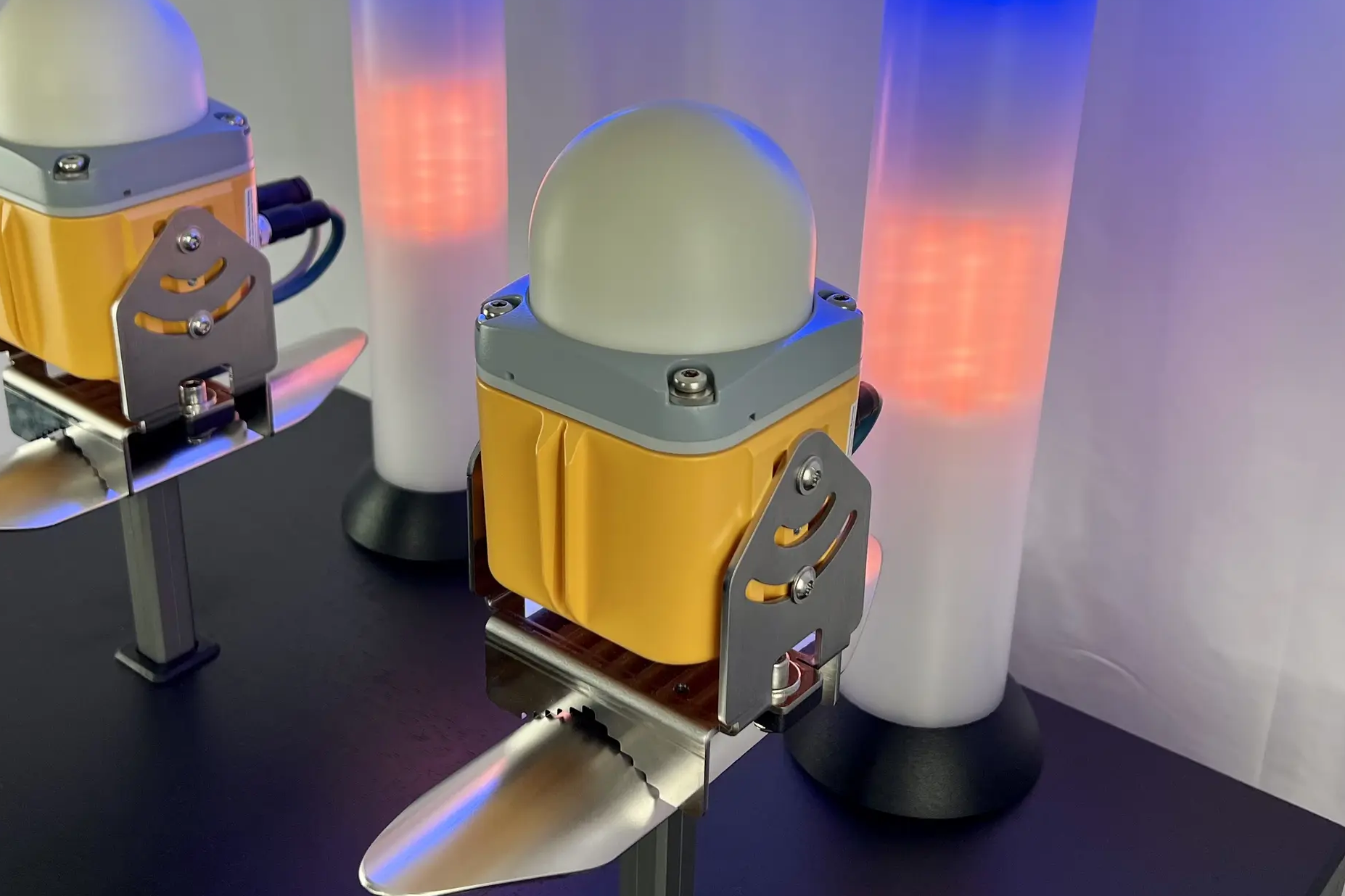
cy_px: 332
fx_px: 1569
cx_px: 599
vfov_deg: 31.7
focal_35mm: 42
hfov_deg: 46.3
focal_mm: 5.7
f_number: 1.5
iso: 50
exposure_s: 1/516
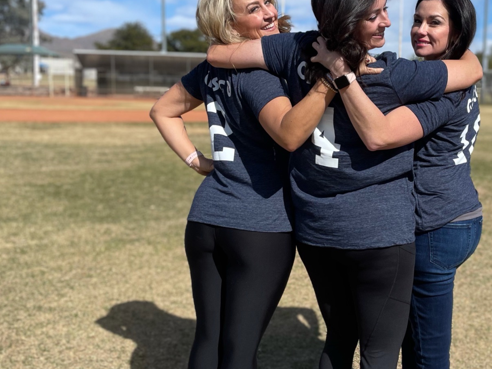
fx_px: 625
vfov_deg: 32.8
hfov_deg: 41.9
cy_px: 155
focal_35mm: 44
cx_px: 358
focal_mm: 4.2
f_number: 1.6
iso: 32
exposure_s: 1/4464
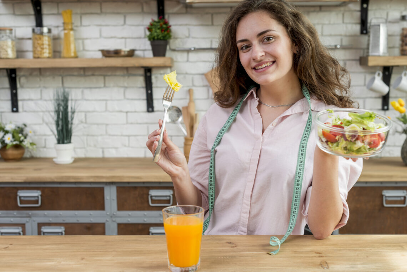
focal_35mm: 50
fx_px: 565
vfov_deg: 27.0
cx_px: 204
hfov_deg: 39.6
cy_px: 136
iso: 250
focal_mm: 50
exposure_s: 1/160
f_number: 4.5
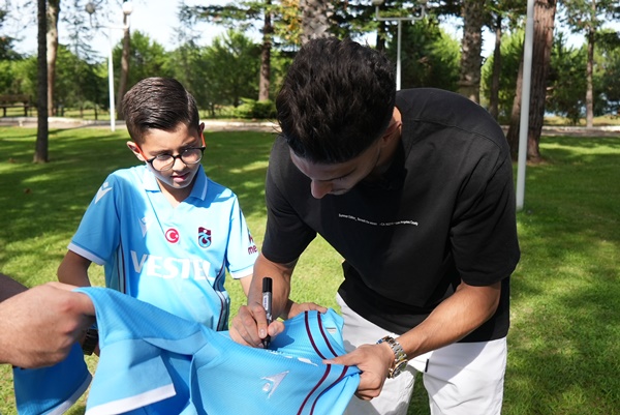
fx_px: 620
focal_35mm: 36
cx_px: 310
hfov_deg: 53.1
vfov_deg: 36.9
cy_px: 208
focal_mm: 24
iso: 400
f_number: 4.5
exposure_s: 1/1250
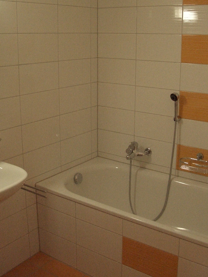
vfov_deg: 43.6
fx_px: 345
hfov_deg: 33.6
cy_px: 110
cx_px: 110
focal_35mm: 43
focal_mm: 7.1
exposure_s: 1/60
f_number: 2.8
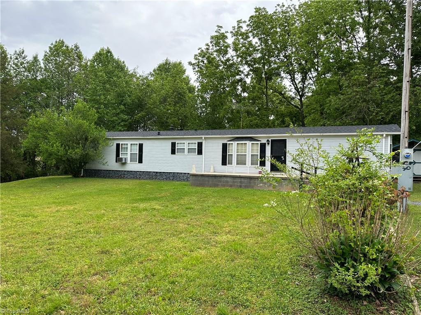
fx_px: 292
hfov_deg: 71.6
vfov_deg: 56.8
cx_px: 210
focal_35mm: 24
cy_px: 158
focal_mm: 6.86
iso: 80
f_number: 1.78
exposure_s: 1/989
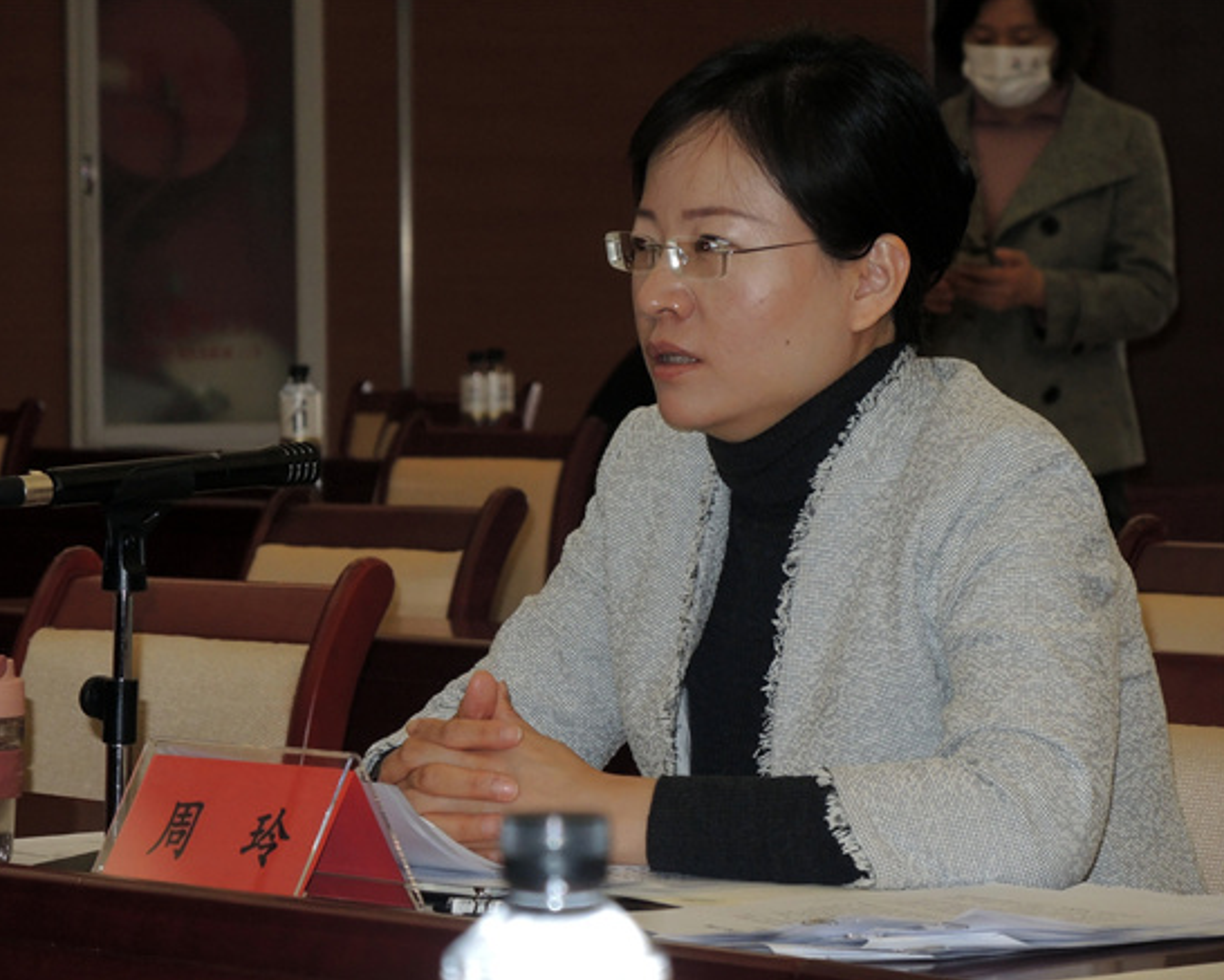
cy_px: 500
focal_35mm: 163
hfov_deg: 11.8
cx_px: 563
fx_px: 5906
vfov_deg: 9.5
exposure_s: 1/160
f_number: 3.5
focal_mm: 32.6
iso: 450
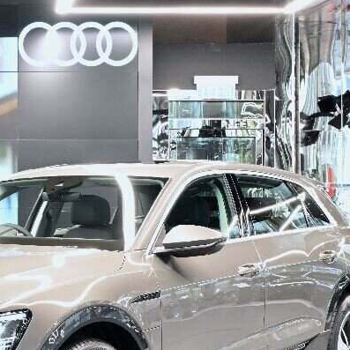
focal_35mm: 79
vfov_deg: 21.9
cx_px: -27
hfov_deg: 20.9
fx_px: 904
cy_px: 212
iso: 1600
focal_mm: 36
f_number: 11
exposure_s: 1/13
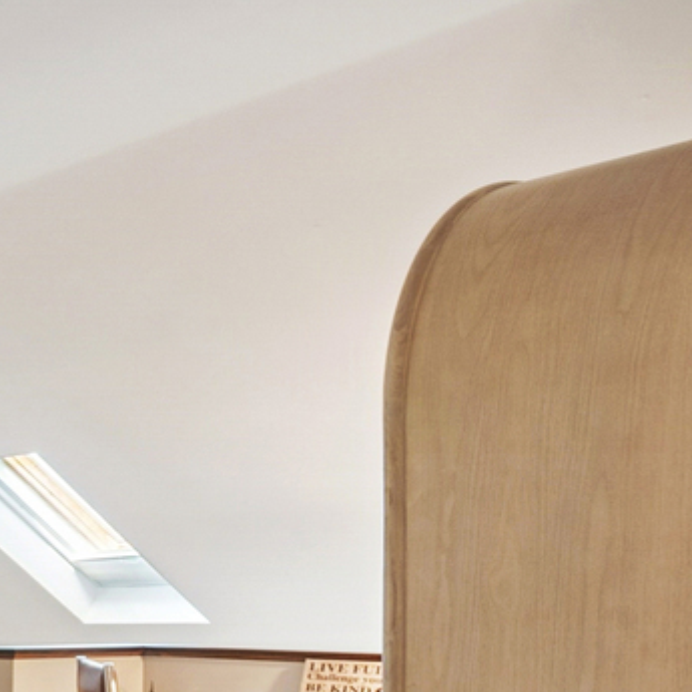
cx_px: -595
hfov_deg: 20.7
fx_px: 1176
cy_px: 596
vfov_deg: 31.5
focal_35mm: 52
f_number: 8
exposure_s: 1/6
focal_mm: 13
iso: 320
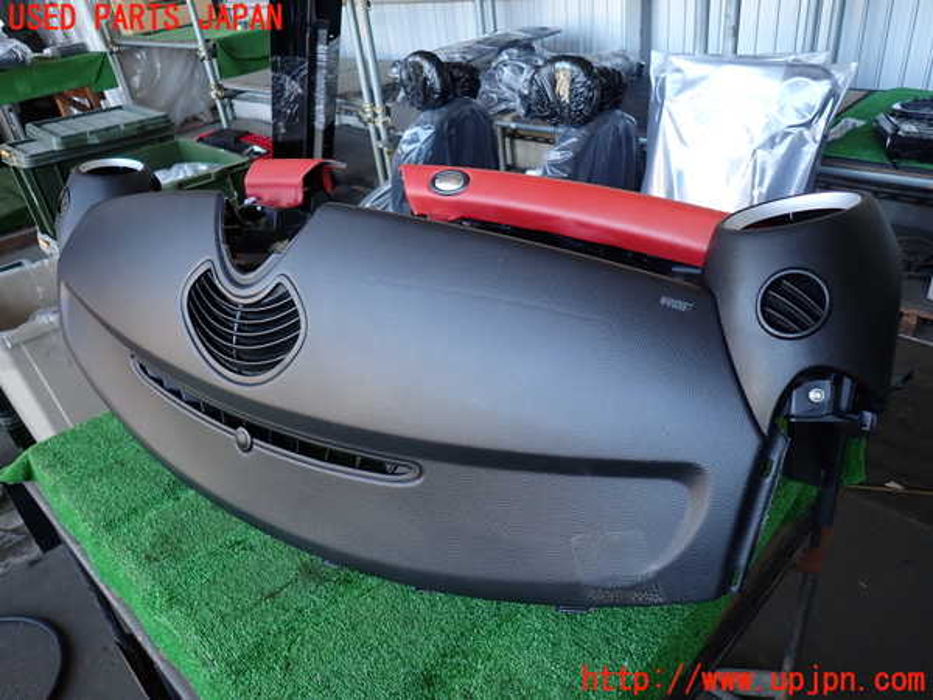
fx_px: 674
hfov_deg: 69.4
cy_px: 350
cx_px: 466
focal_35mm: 25
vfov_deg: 54.9
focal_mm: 4.5
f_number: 2
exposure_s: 1/60
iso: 100
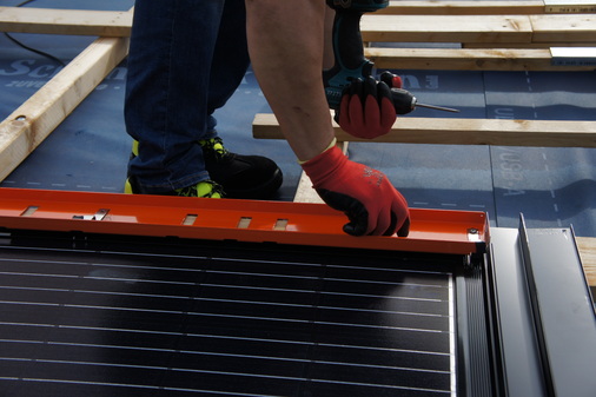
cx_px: 298
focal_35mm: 46
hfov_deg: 42.3
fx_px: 770
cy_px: 198
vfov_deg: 28.9
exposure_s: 1/1600
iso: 200
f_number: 4.5
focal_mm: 31
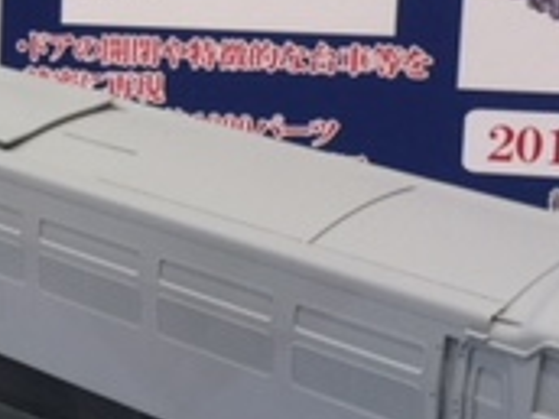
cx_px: 13
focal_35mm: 108
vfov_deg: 13.7
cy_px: 214
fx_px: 1744
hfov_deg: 17.8
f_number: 2.2
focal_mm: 4.15
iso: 32
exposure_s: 1/30
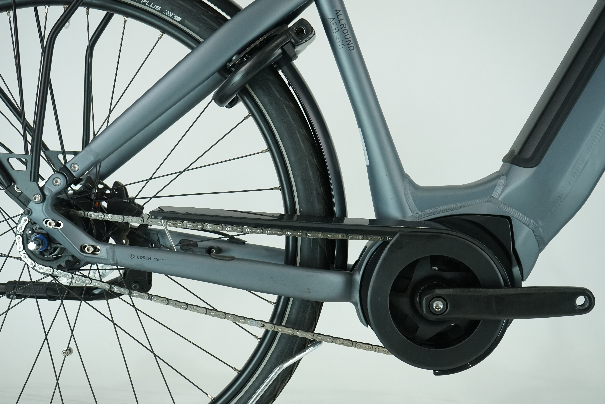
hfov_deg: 43.6
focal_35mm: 45
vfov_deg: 29.9
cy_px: 202
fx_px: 756
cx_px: 302
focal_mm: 45
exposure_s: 1/200
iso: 1600
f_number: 6.3
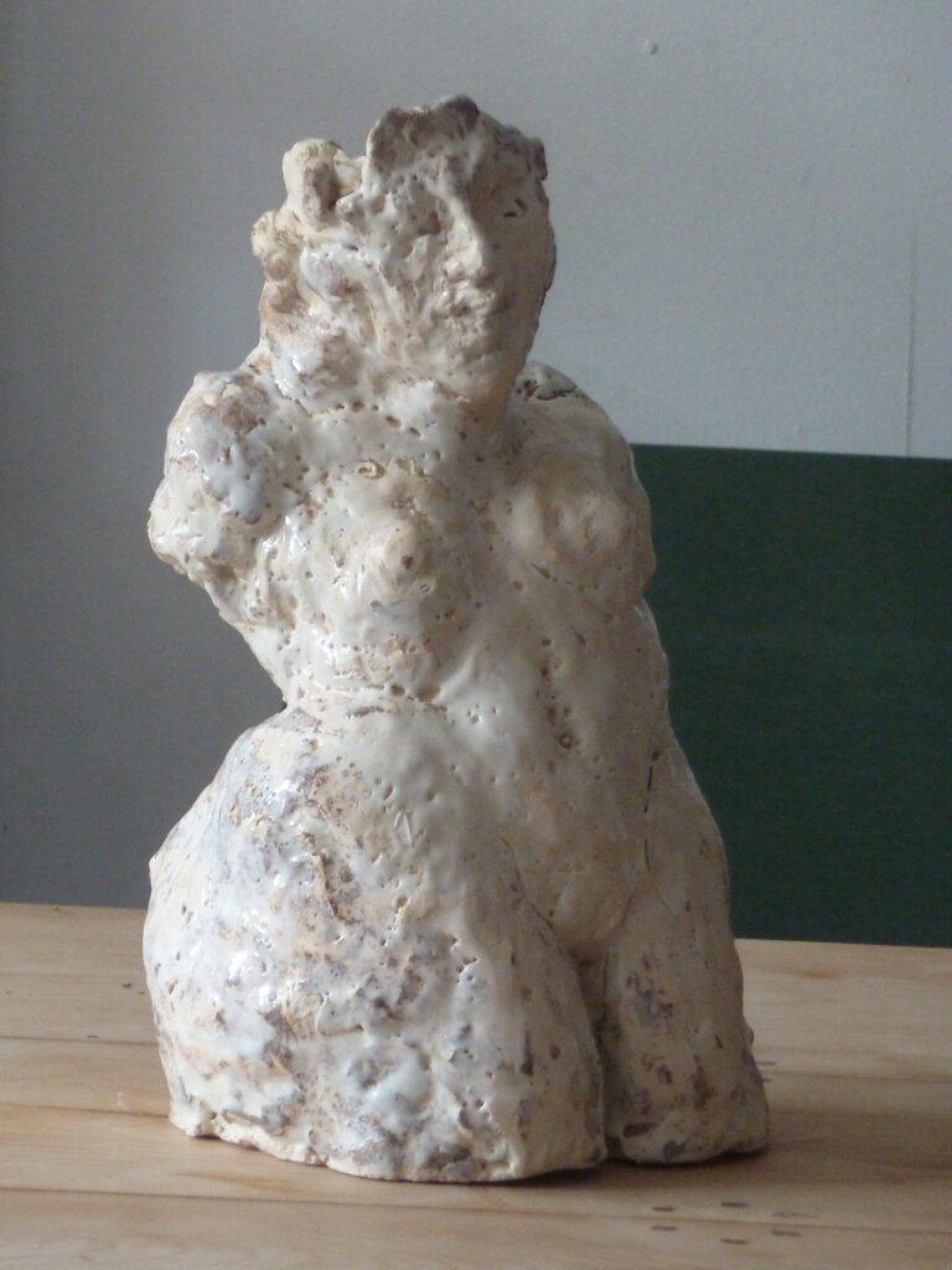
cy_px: 635
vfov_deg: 5.0
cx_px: 476
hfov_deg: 3.7
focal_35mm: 399
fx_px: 14631
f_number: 4.9
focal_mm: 49.2
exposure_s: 1/50
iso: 400
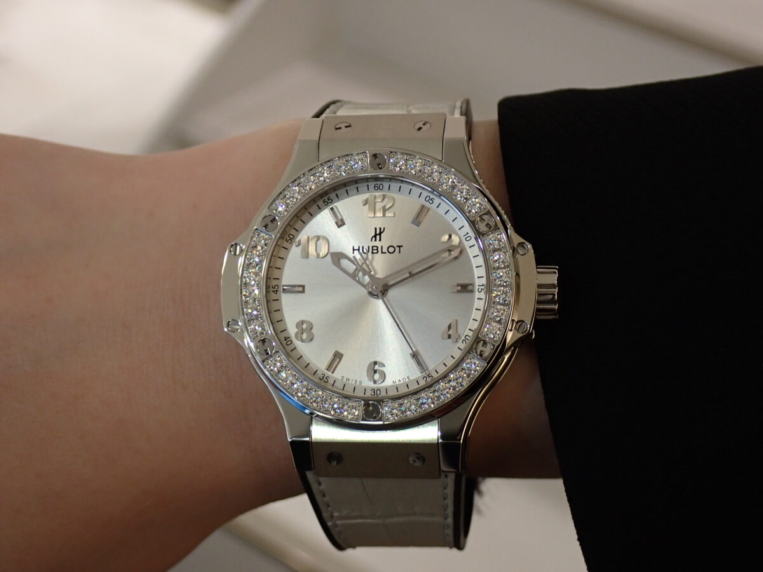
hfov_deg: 25.3
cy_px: 286
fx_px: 1697
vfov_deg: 19.1
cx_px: 382
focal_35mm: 77
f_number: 4.1
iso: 400
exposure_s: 1/80
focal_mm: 13.65
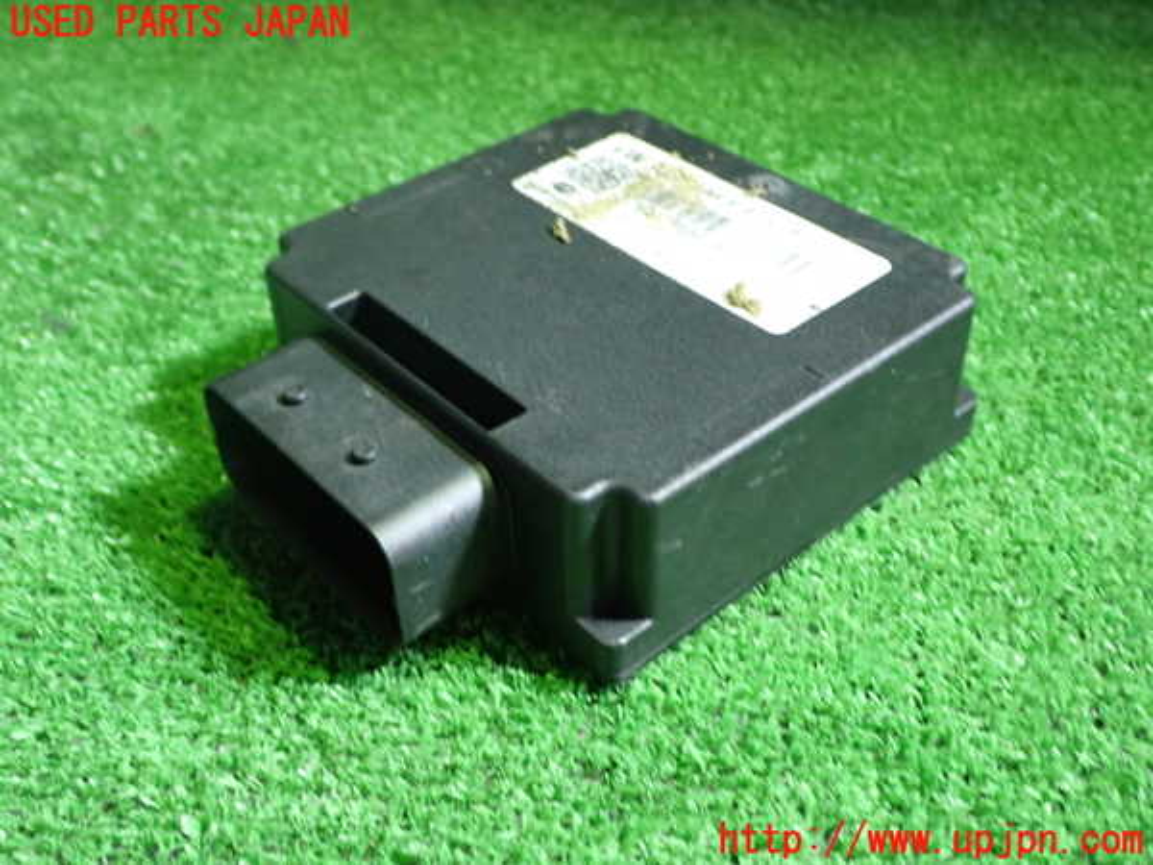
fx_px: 1266
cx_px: 576
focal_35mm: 38
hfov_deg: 49.0
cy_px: 432
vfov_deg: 37.7
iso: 800
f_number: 2.7
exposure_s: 1/30
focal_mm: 6.83
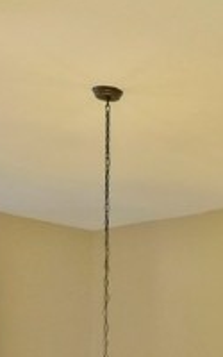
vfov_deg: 25.3
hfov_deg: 15.5
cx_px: 355
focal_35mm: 76
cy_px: 389
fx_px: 739
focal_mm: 7
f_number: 4
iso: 3200
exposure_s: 1/125
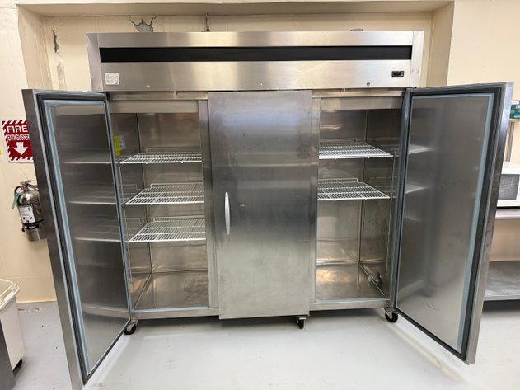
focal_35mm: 24
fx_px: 360
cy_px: 195
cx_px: 260
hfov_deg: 71.6
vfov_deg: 56.8
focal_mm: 6.76
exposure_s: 1/120
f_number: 1.78
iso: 200
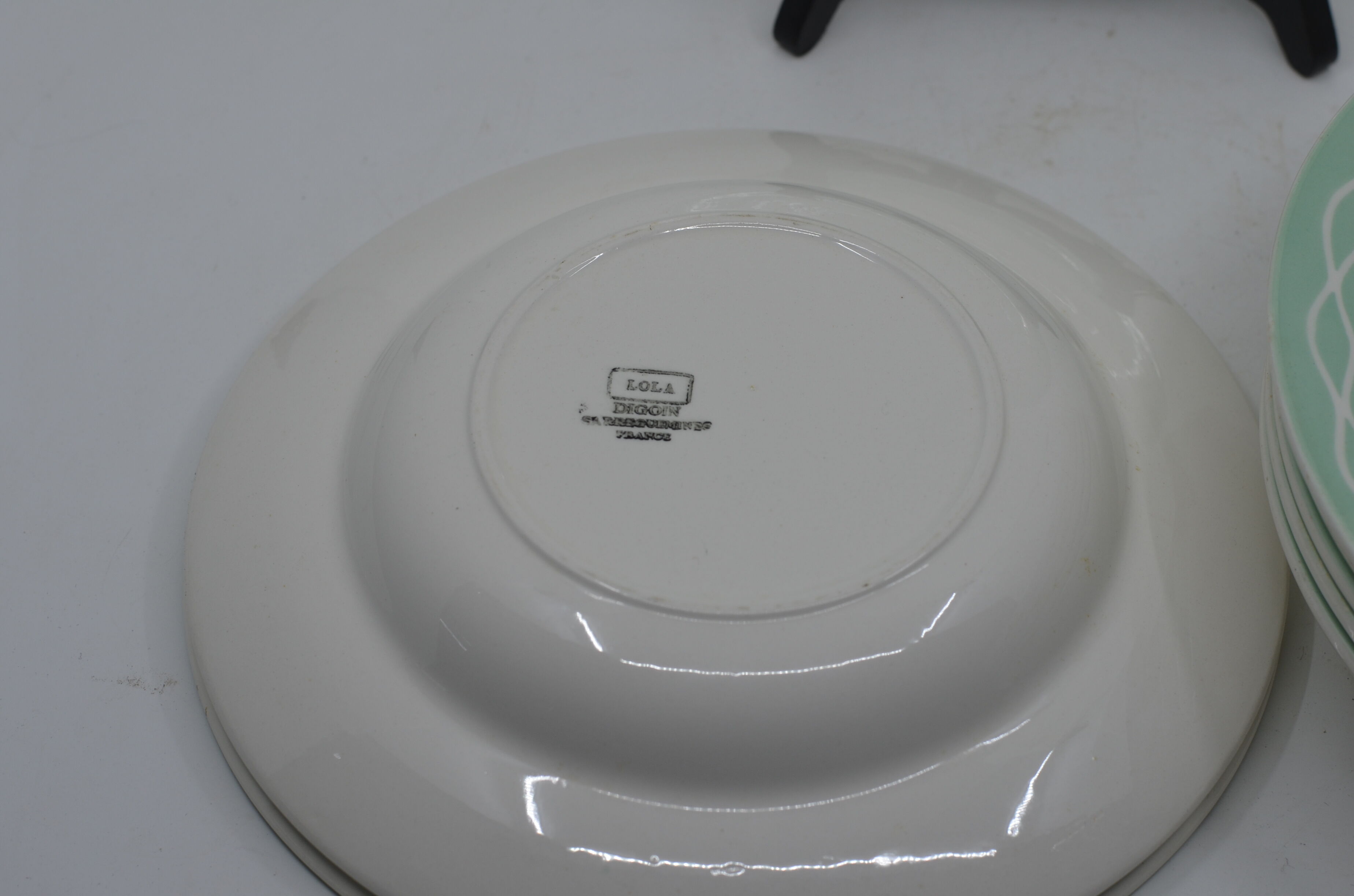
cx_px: 677
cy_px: 448
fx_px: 2815
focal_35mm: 75
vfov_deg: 18.1
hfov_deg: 27.0
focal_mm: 50
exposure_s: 1/160
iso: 200
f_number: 6.3
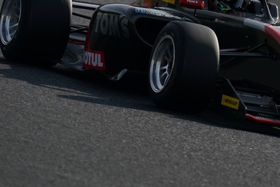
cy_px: 11
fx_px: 7002
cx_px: 230
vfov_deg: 1.5
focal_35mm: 900
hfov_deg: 2.3
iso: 200
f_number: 8
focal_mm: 459
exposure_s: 1/800
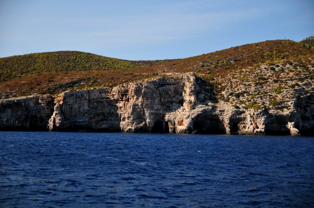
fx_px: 496
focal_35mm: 57
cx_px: 157
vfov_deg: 23.7
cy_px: 104
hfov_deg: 35.1
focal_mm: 38
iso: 250
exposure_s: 1/6400
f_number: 2.8
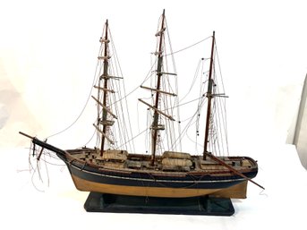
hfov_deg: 67.3
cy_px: 115
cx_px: 154
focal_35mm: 26
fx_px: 231
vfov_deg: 53.0
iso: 32
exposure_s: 1/135
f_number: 1.6
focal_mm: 5.96
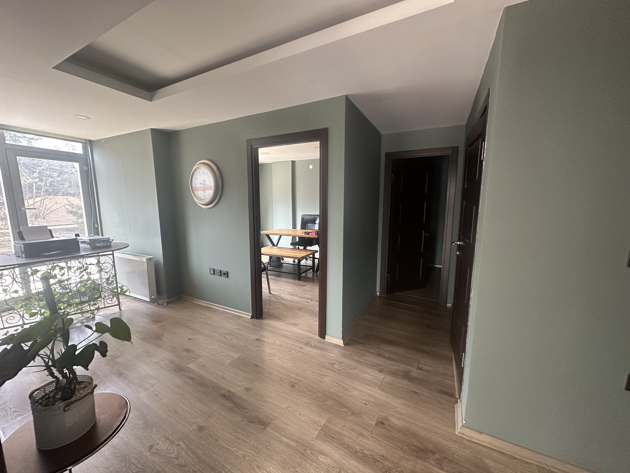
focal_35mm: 14
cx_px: 315
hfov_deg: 102.1
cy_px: 236
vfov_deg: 85.7
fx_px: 255
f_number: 2.2
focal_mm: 2.22
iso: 500
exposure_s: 1/60
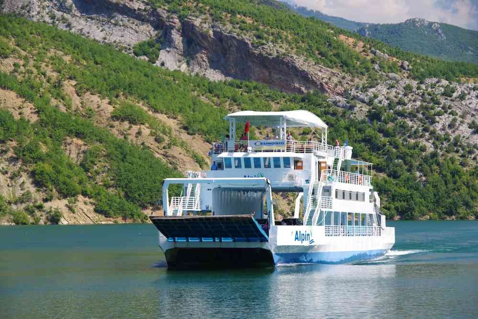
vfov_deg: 10.8
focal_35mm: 128
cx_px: 239
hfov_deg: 16.1
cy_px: 160
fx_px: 1693
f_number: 8
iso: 200
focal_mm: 85
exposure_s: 1/125
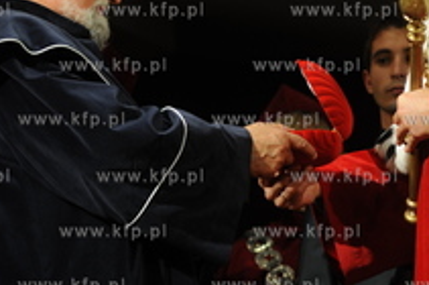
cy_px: 37
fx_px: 2713
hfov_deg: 9.0
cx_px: 222
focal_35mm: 228
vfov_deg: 6.0
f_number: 4
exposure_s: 1/250
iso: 800
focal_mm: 120
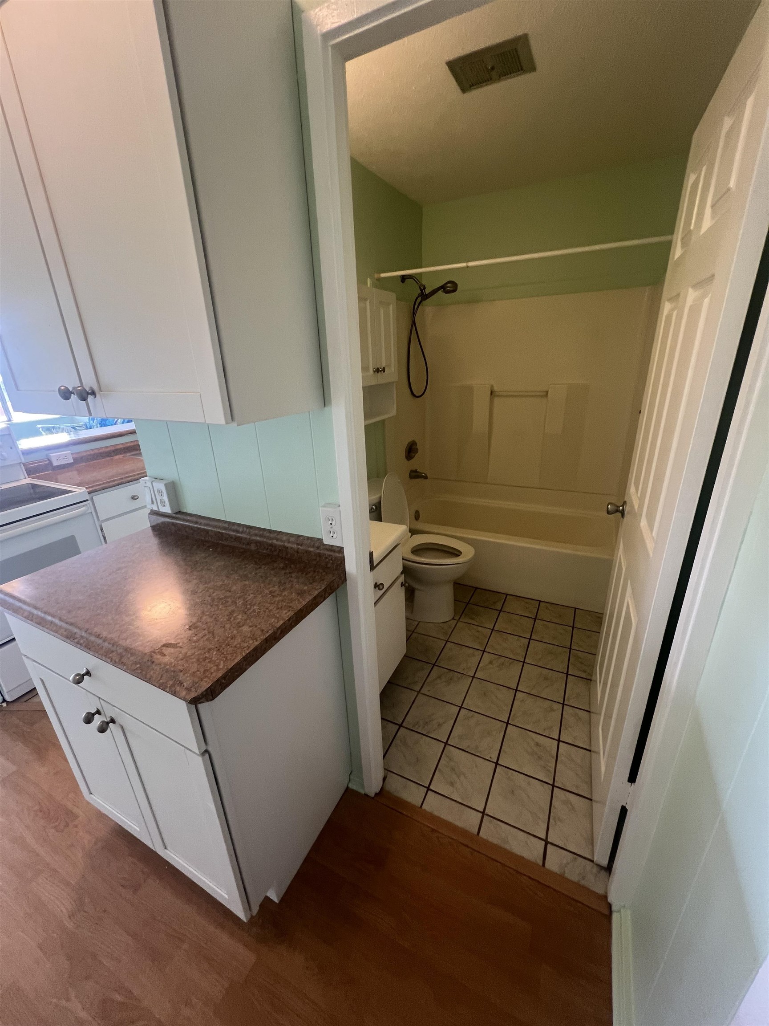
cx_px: 384
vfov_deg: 106.2
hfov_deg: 89.9
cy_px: 513
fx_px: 385
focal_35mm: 13
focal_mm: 1.57
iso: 160
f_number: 1.8
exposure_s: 1/60
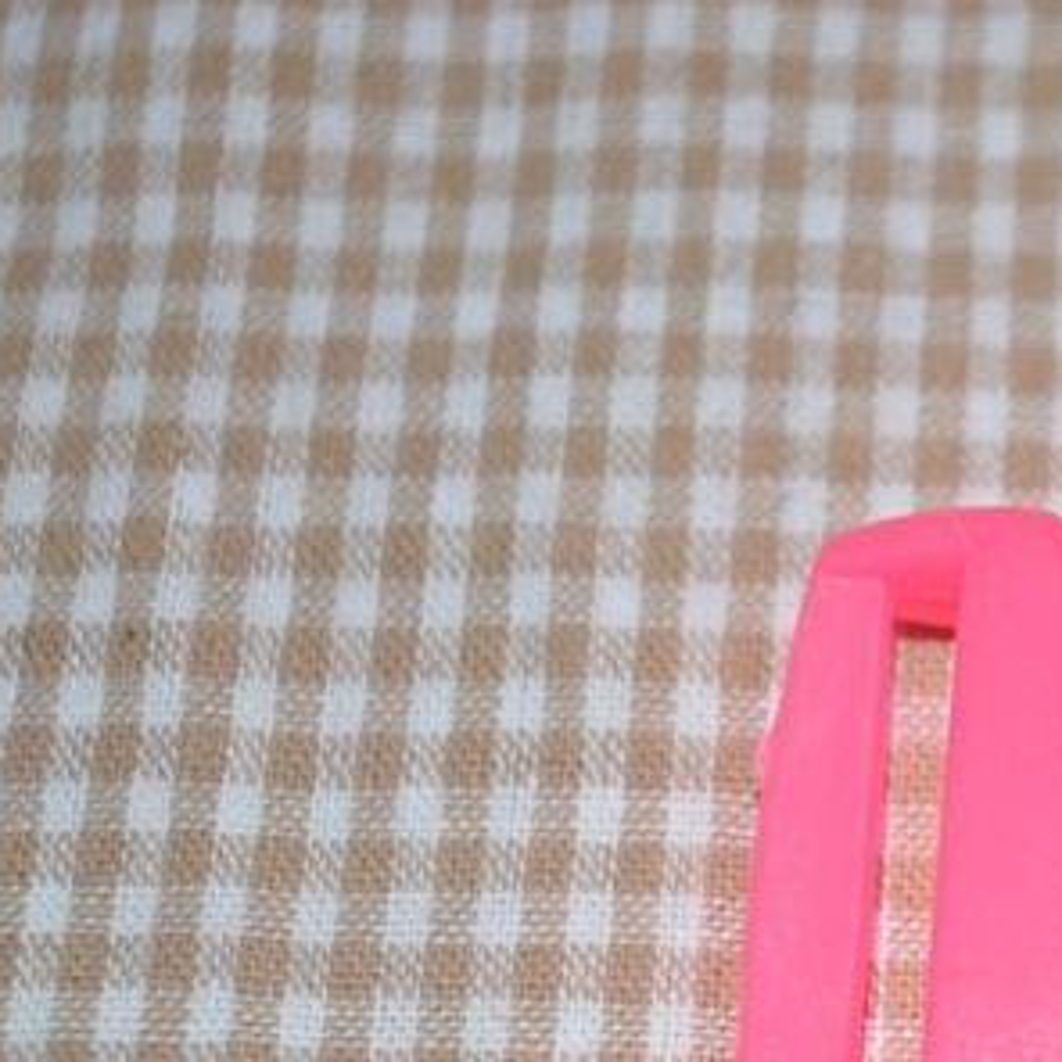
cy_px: 809
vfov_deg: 15.8
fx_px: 3818
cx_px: 1310
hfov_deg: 15.2
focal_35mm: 110
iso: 200
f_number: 4.8
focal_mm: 32
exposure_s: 1/60
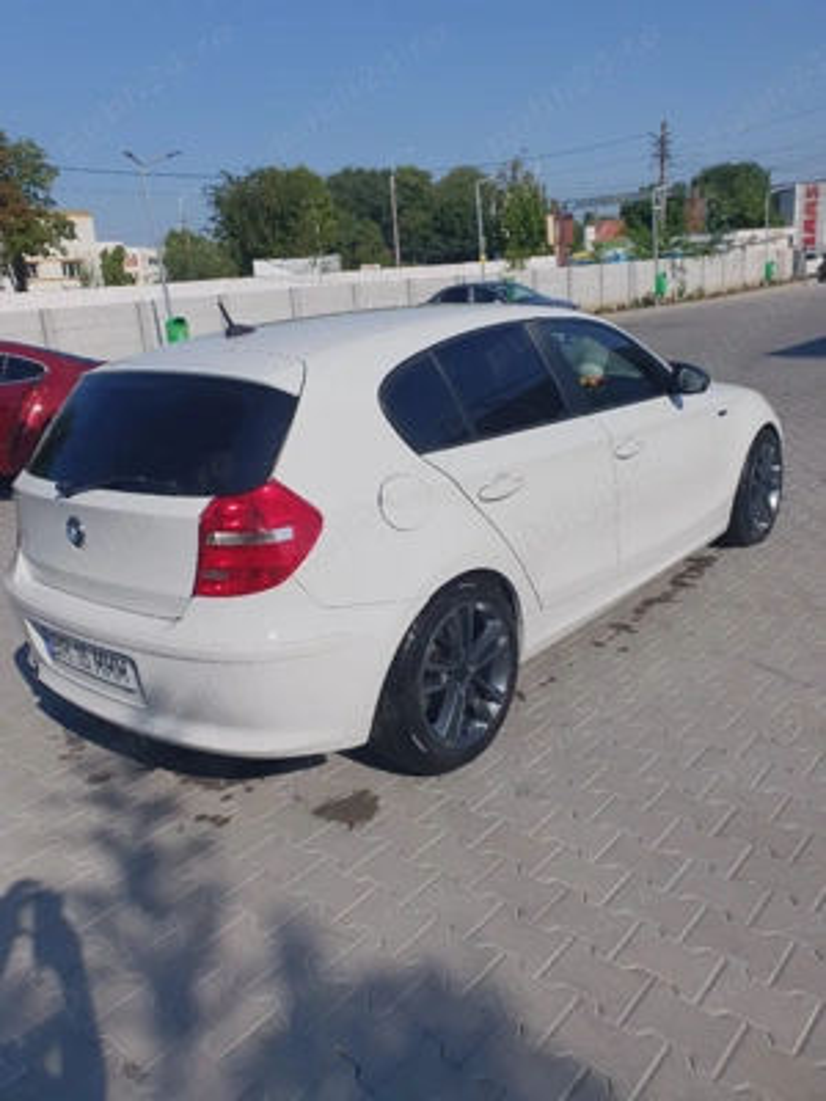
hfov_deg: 53.1
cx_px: 413
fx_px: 827
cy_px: 550
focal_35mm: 26
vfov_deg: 67.3
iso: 50
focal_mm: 4.32
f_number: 2.4
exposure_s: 1/5000
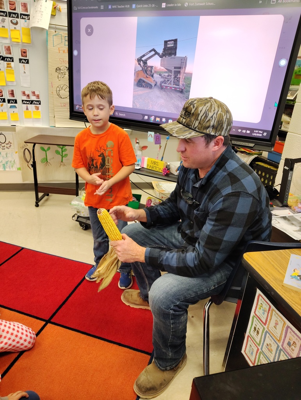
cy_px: 200
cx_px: 150
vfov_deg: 71.5
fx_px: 278
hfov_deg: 56.9
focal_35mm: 24
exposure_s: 1/60
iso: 769
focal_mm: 5.56
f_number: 1.8
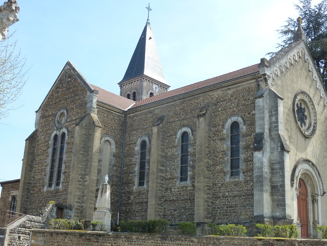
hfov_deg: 41.2
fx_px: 435
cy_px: 128
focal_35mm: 46
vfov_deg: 31.5
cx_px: 167
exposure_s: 1/400
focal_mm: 6.5
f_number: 4
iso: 125
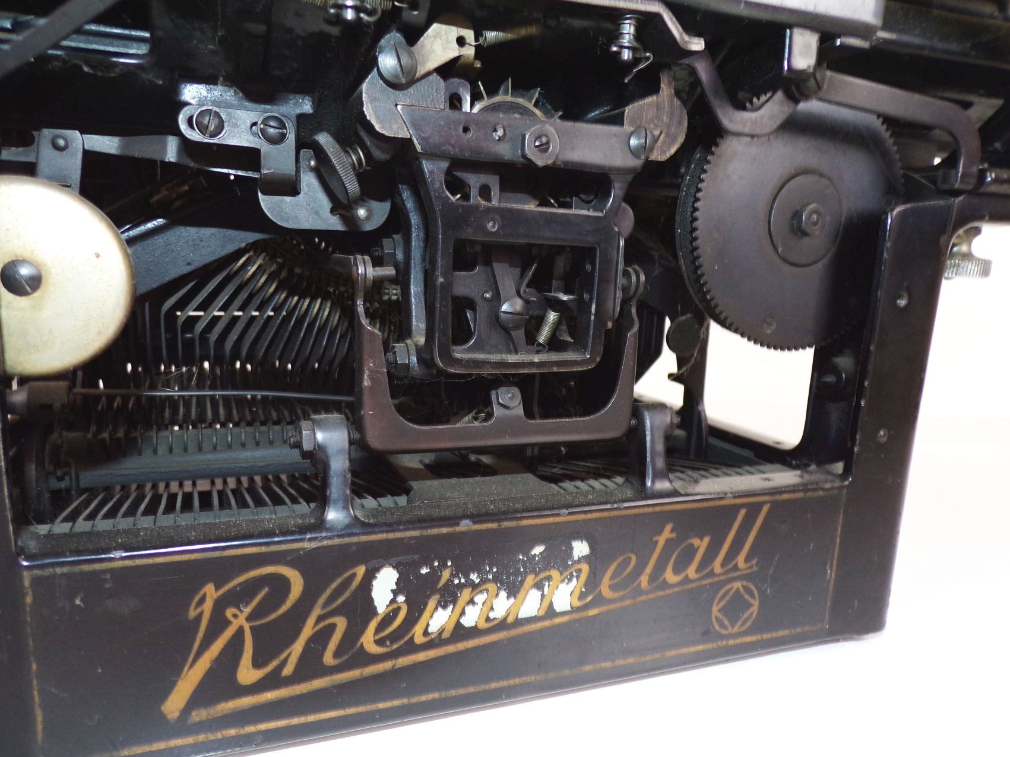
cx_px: 475
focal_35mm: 26
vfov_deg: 53.1
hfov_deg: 67.2
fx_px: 759
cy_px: 395
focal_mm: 4.3
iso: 200
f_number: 3
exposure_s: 1/34
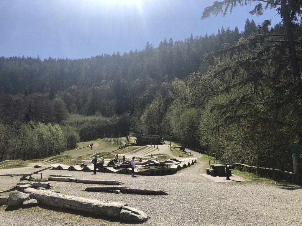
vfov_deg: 49.7
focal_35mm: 28
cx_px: 151
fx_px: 244
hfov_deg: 63.4
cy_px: 113
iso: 20
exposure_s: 1/2288
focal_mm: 3.99
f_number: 1.8
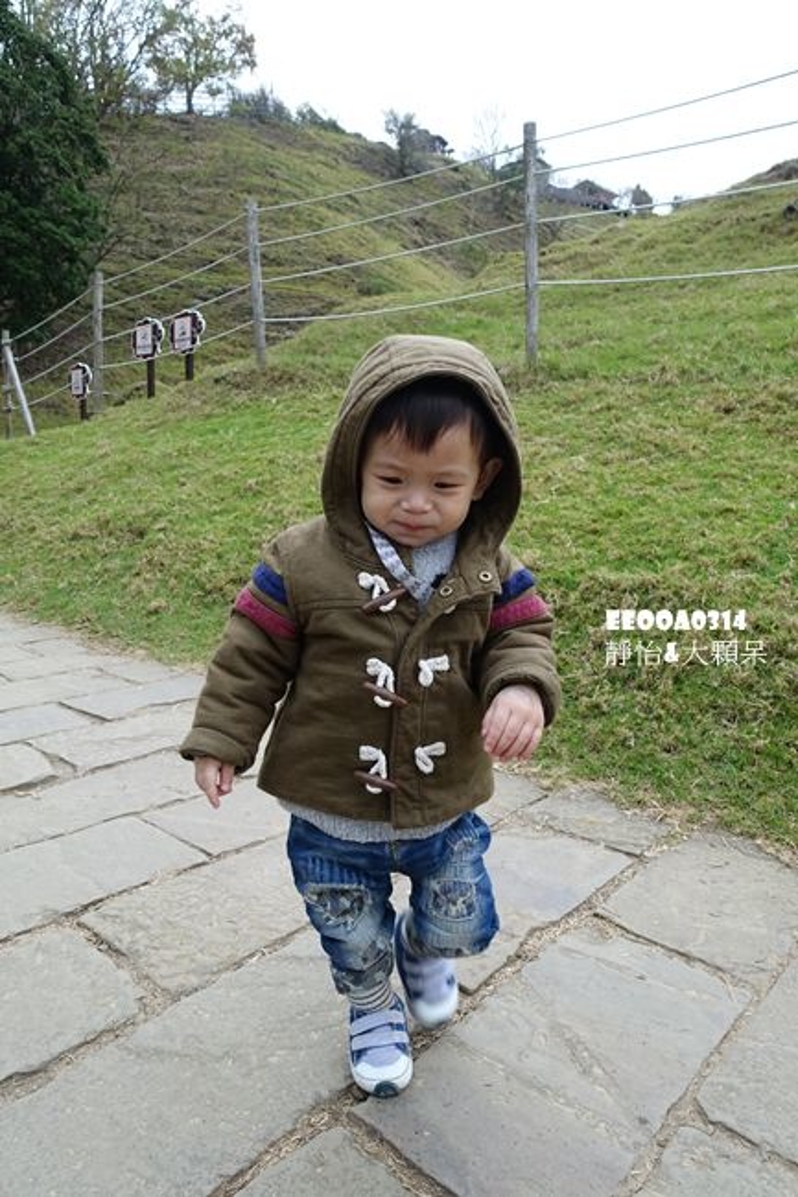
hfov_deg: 53.1
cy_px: 598
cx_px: 399
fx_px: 798
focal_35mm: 24
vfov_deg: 73.8
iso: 125
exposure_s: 1/125
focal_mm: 8.8
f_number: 4
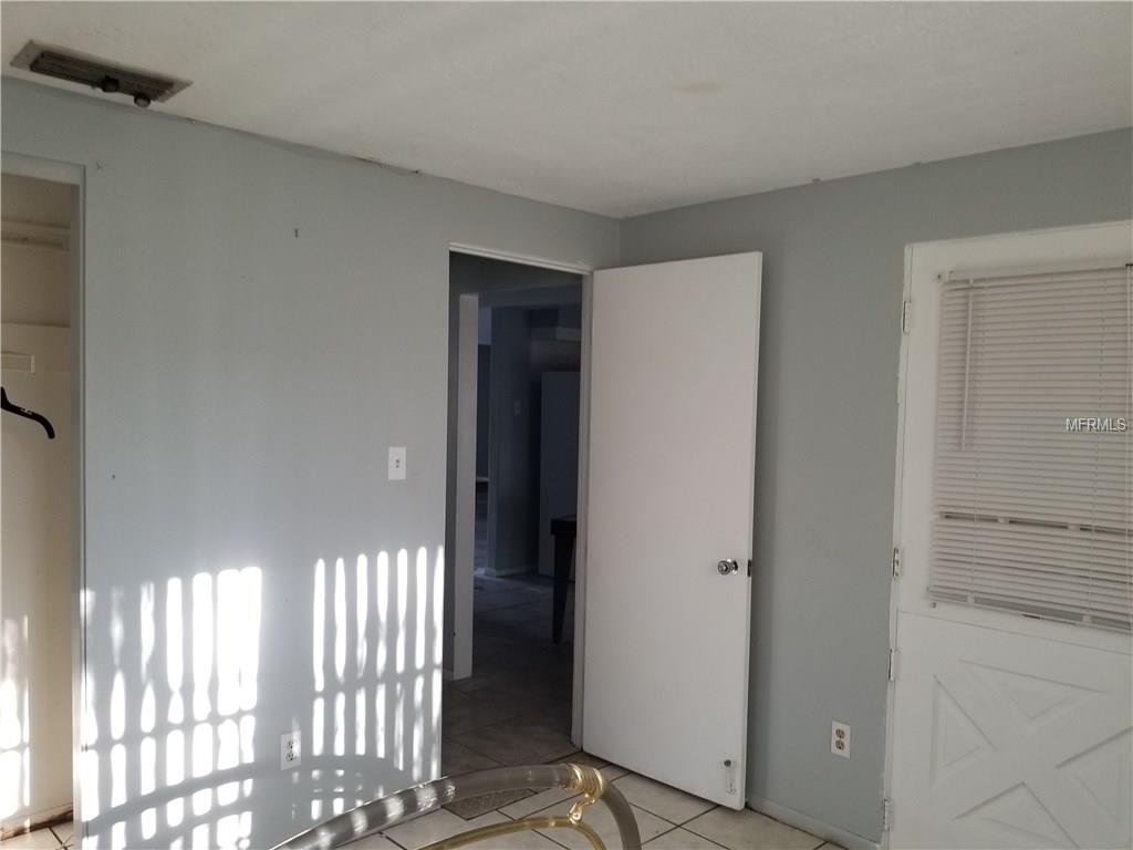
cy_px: 425
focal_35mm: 26
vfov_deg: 53.1
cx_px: 566
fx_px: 851
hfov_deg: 67.3
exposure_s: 1/60
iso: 100
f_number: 1.7
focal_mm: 4.3
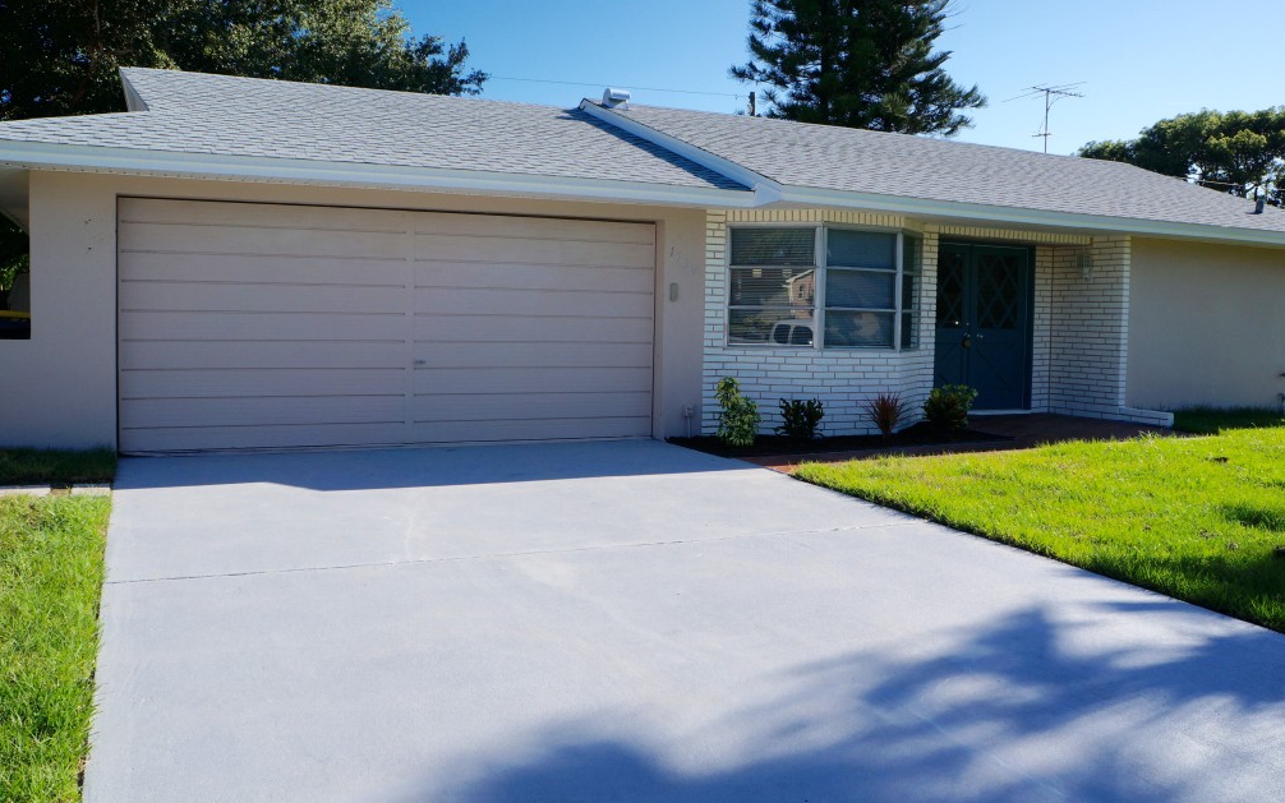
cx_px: 649
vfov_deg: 42.5
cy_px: 382
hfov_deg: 63.7
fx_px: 1034
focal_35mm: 30
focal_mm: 19
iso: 100
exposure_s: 1/100
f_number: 13
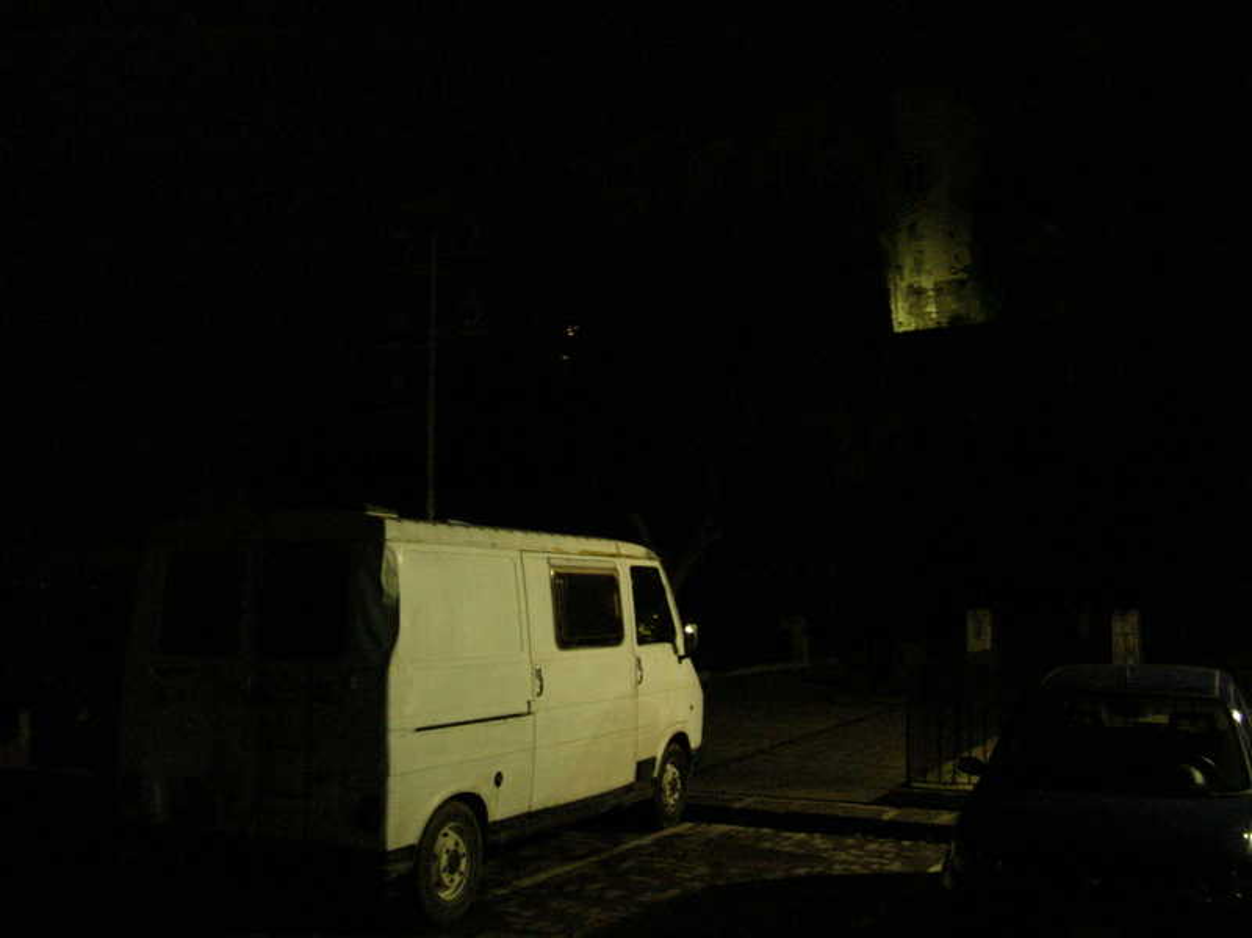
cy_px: 469
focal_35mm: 36
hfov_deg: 51.4
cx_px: 626
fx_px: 1301
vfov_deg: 39.6
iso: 300
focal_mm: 6
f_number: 2.7
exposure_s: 2
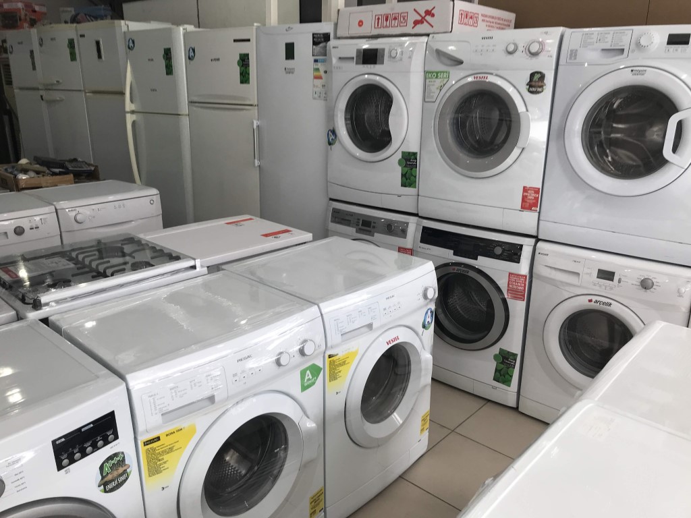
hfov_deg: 63.4
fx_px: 559
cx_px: 346
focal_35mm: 28
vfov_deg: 49.7
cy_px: 259
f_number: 1.8
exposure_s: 1/177
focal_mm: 3.99
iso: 20
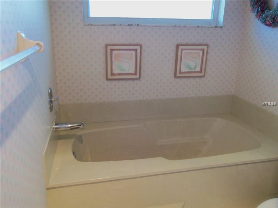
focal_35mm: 28
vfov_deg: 49.7
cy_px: 104
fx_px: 225
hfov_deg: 63.4
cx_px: 139
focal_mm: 5.1
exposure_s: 1/40
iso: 320
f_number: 3.9
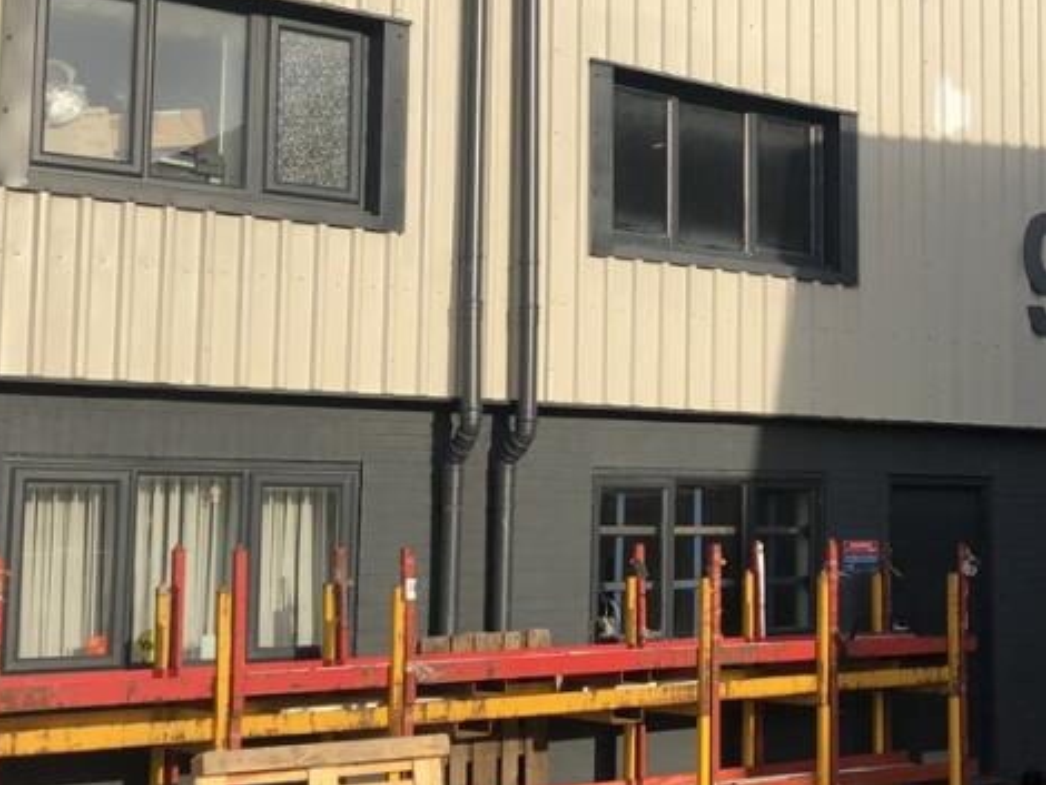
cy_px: 345
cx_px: 892
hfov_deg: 30.6
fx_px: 1844
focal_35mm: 61
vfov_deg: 24.0
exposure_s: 1/2183
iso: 20
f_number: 1.8
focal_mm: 4
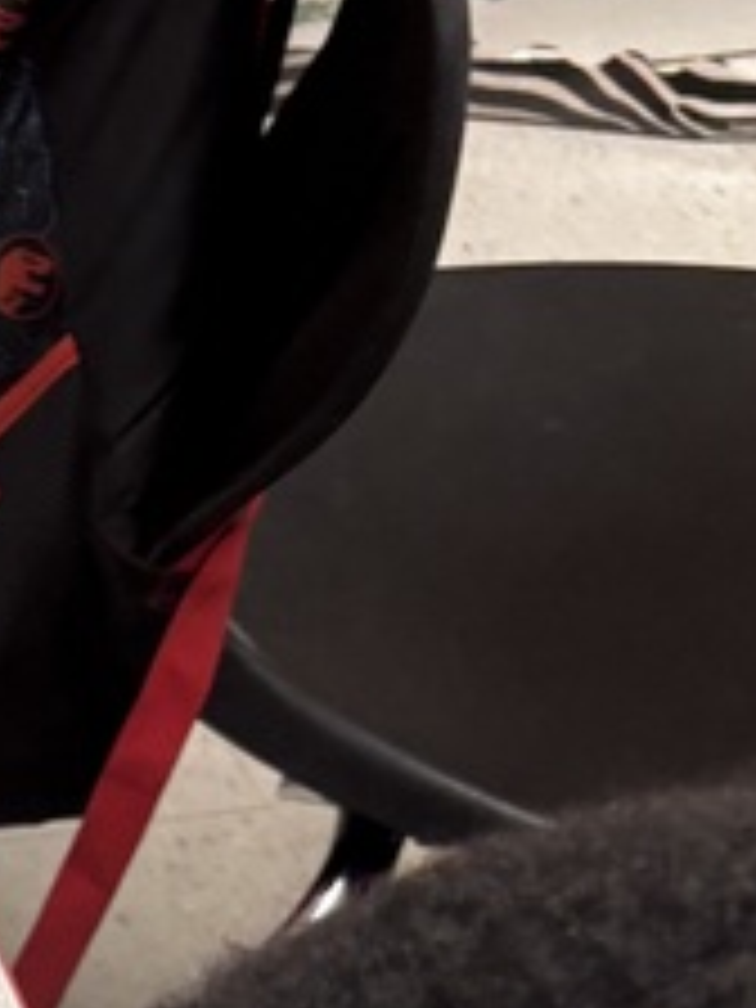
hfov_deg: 10.9
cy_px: 1480
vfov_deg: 15.4
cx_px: -932
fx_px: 3465
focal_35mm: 119
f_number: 1.6
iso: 80
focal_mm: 5.96
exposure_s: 1/60
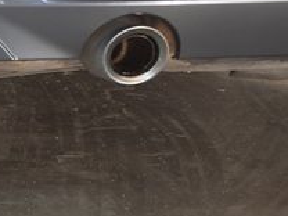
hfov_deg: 3.0
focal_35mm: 666
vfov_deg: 2.2
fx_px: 5541
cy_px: -217
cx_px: 102
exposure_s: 1/8
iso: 100
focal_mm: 80
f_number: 4.2
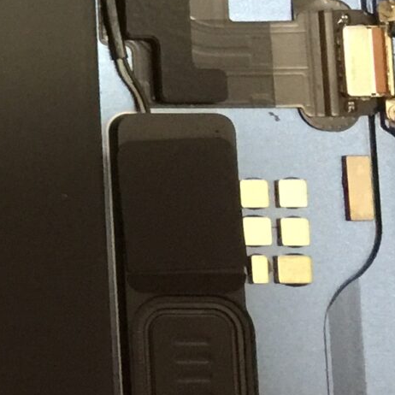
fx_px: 1833
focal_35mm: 142
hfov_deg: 10.5
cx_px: -569
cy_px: 85
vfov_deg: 12.3
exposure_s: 1/17
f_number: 2.2
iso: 160
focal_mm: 4.15
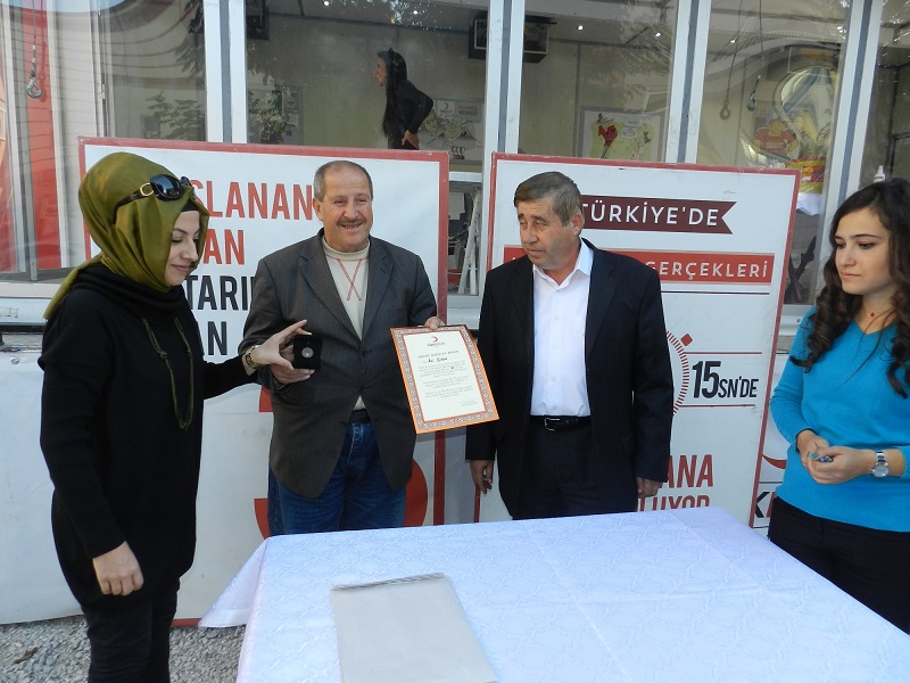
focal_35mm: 23
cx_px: 455
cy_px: 342
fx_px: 605
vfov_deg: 58.9
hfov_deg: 73.9
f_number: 3.4
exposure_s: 1/160
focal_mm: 4
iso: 160
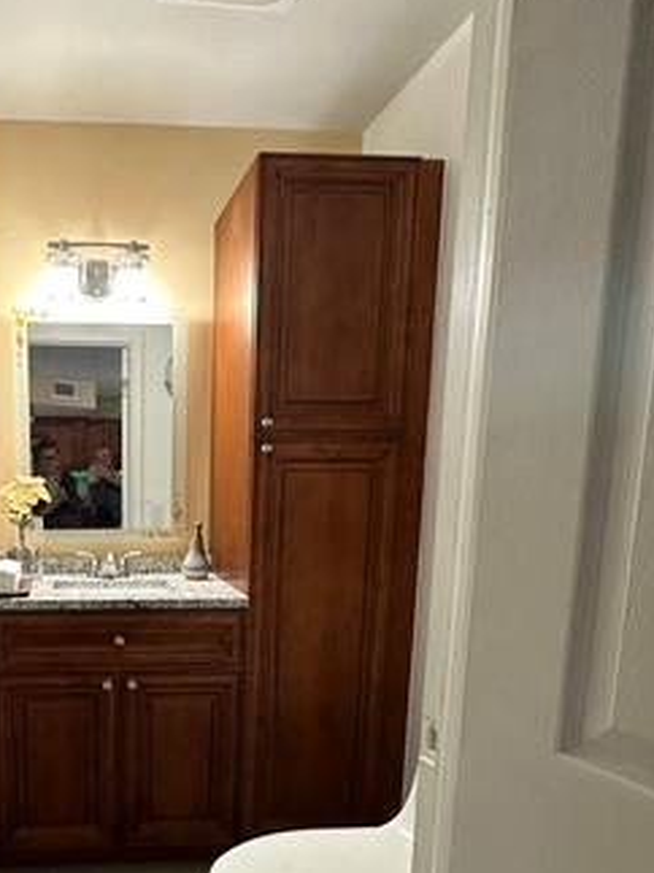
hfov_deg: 49.1
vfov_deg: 65.7
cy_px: 576
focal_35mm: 26
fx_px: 655
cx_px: 105
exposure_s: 1/60
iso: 200
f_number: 2.2
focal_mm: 2.22
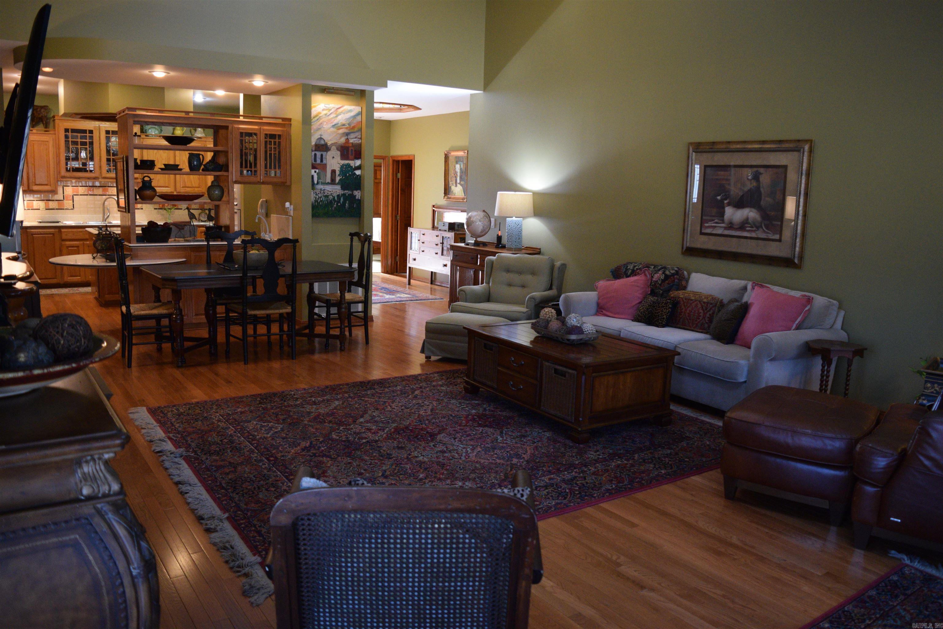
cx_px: 472
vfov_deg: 47.9
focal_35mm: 27
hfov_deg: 67.4
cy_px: 314
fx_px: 707
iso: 1600
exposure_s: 1/80
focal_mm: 18
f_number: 3.5
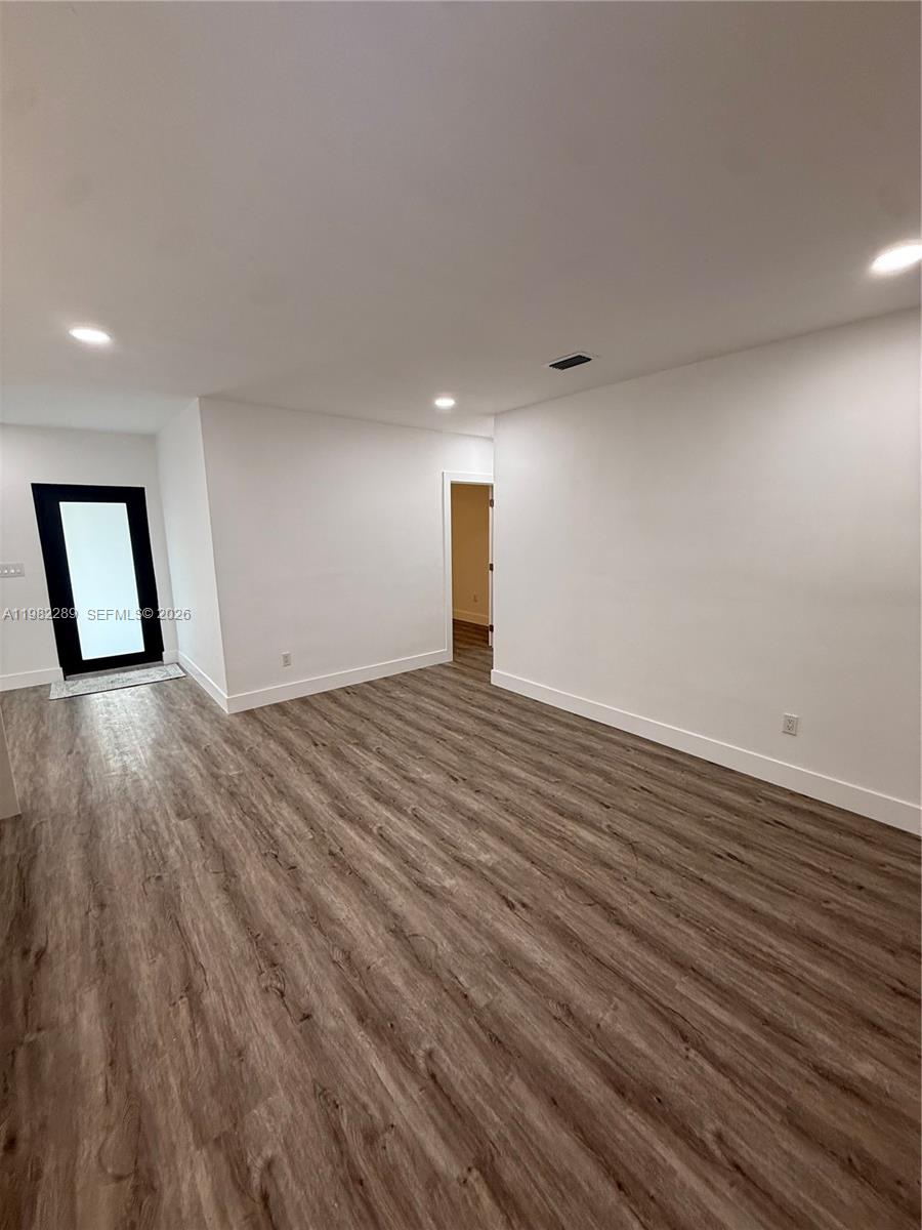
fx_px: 497
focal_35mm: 14
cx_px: 461
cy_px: 615
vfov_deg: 102.1
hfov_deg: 85.7
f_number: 2.2
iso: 160
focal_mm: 2.22
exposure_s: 1/120
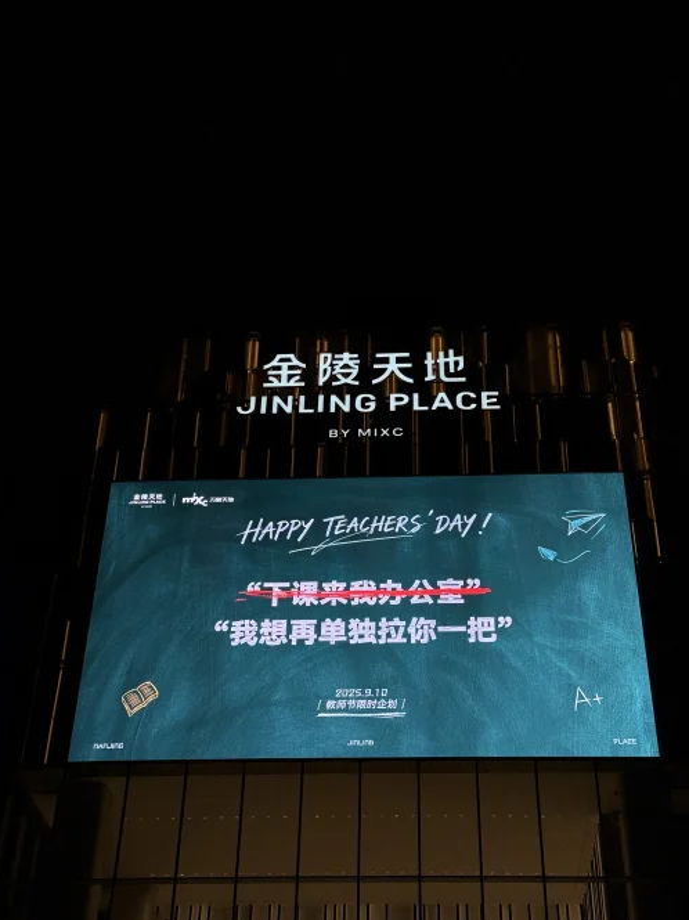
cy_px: 441
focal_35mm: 52
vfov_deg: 36.8
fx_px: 1381
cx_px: 367
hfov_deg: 28.0
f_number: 1.78
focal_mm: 6.76
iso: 64
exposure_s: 1/1403
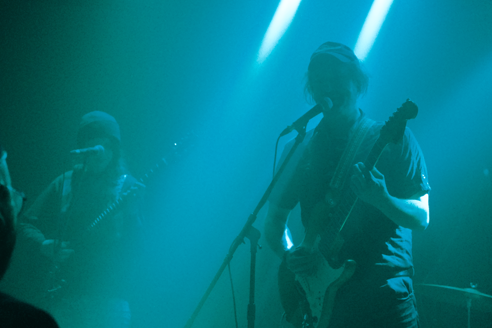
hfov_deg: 24.5
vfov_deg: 16.5
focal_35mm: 83
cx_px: 246
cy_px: 164
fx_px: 1134
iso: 6400
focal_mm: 55
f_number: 4
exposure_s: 1/125
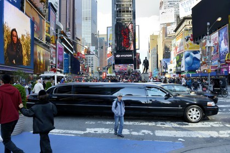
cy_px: 76
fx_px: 153
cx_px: 115
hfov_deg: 73.7
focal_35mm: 24
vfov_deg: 53.1
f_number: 5
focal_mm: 24
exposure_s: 1/320
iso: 400
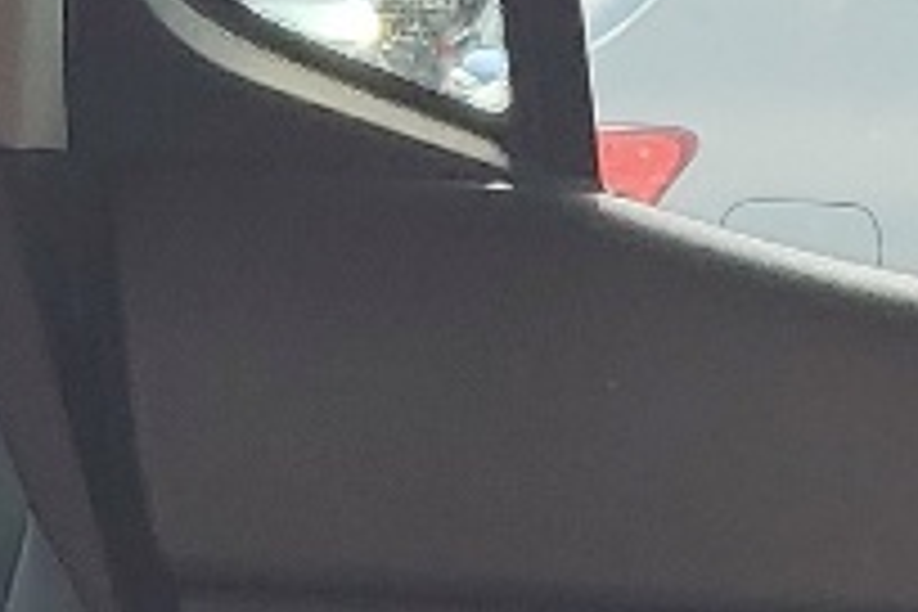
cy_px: 1656
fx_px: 5406
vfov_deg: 6.1
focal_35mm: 212
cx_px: 1350
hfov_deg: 9.5
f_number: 1.5
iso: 50
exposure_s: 1/435
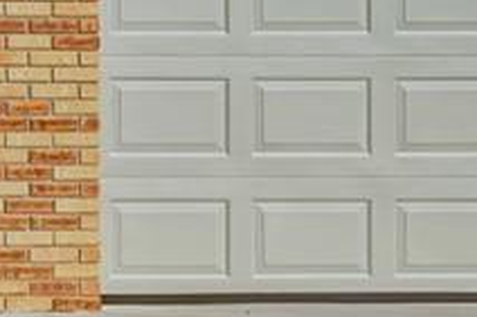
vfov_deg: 5.2
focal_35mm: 261
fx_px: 3453
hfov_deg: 7.2
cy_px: -115
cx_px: -812
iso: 320
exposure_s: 1/500
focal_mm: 34.5
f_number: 7.1
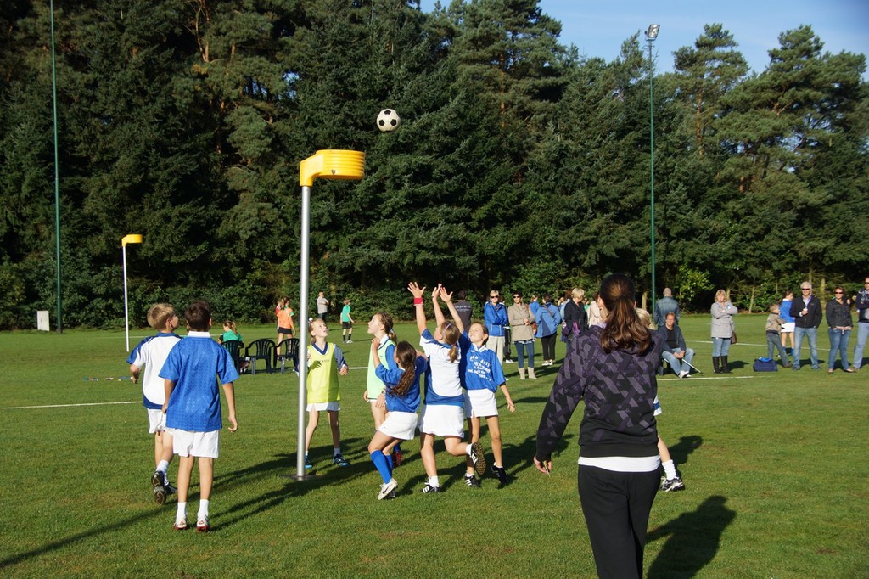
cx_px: 434
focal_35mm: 52
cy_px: 290
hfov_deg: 37.9
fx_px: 1267
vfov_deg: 25.7
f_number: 5.6
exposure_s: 1/500
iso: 100
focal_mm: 35
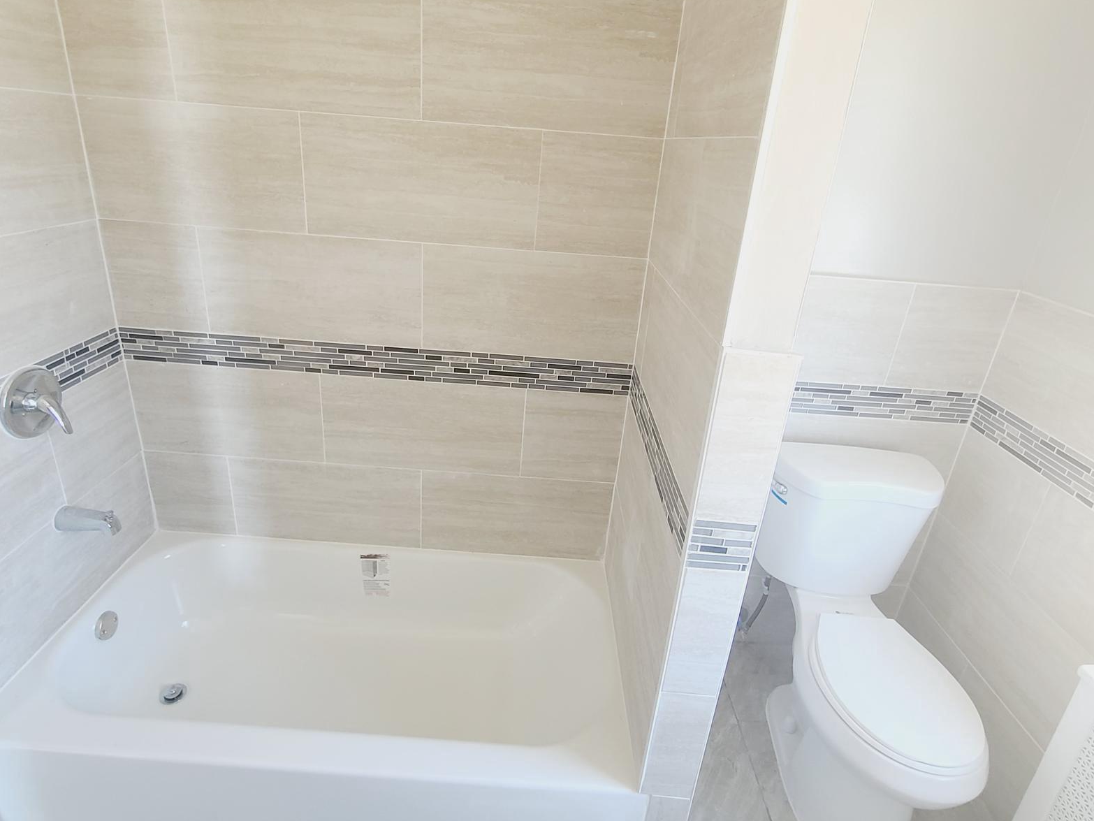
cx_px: 525
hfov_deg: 91.0
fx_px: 537
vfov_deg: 74.5
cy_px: 364
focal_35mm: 17
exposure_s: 1/60
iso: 200
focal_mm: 2.2
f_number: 2.2
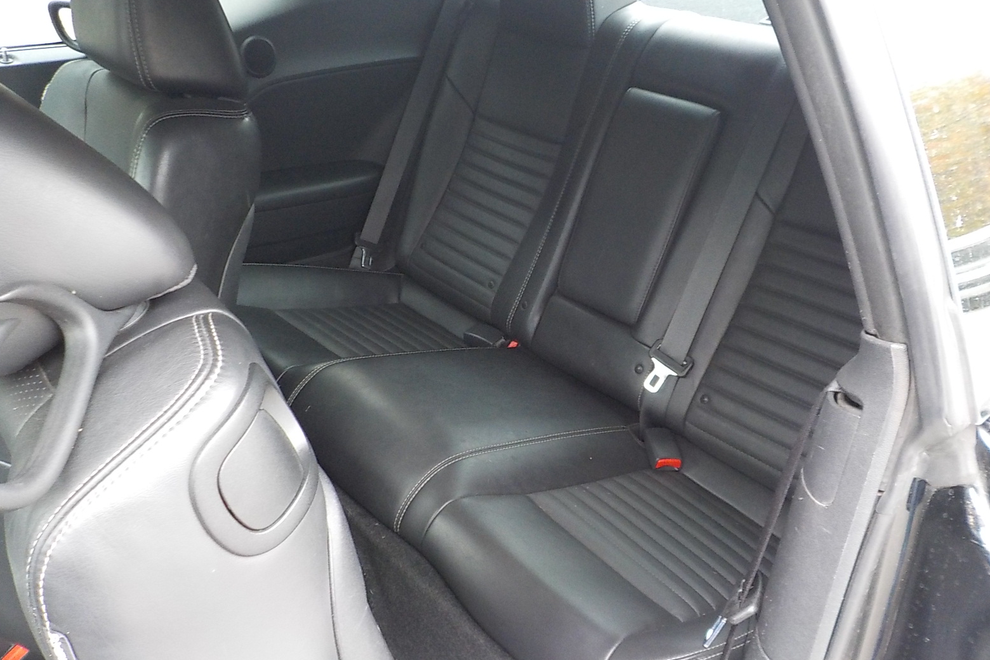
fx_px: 880
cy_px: 336
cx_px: 498
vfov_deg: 41.1
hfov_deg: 58.7
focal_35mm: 32
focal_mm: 4.1
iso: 320
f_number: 3.3
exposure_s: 1/30
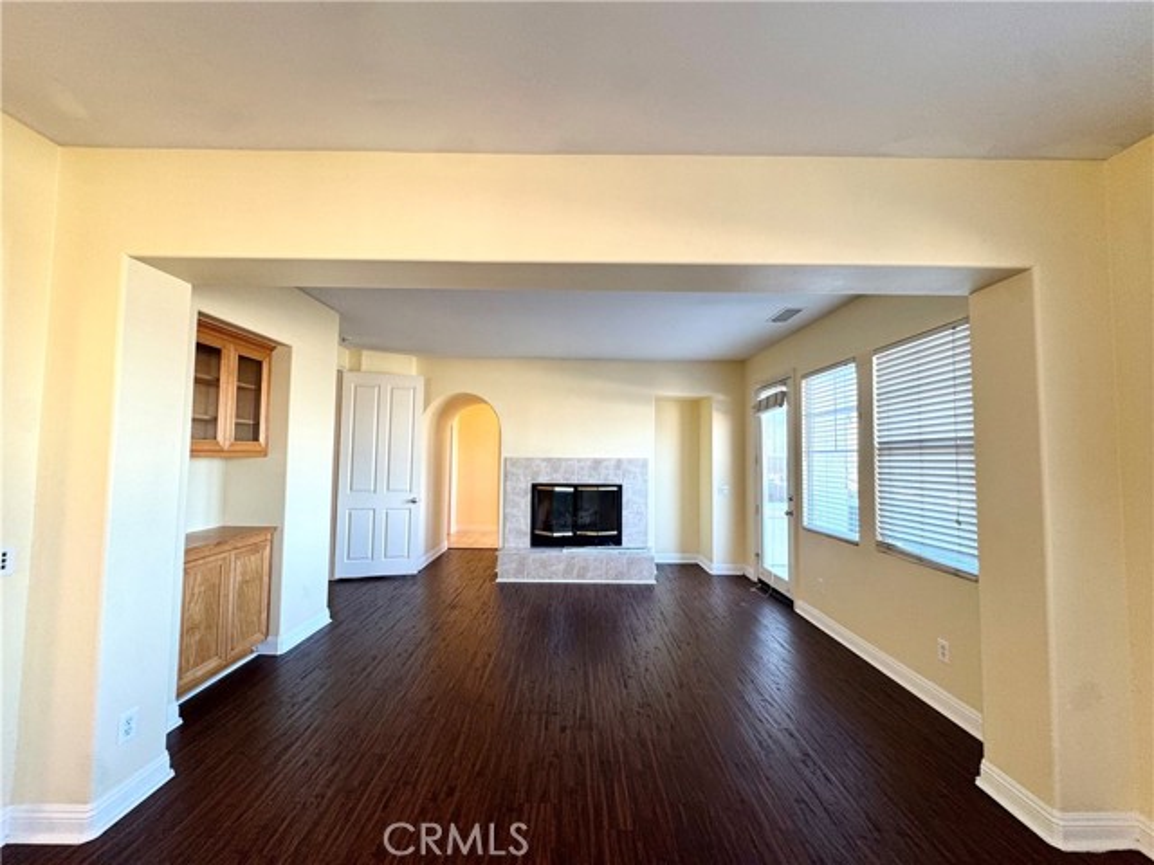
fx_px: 467
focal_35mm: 14
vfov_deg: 85.7
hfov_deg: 102.1
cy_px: 432
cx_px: 577
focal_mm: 2.22
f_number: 2.2
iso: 125
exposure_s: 1/111
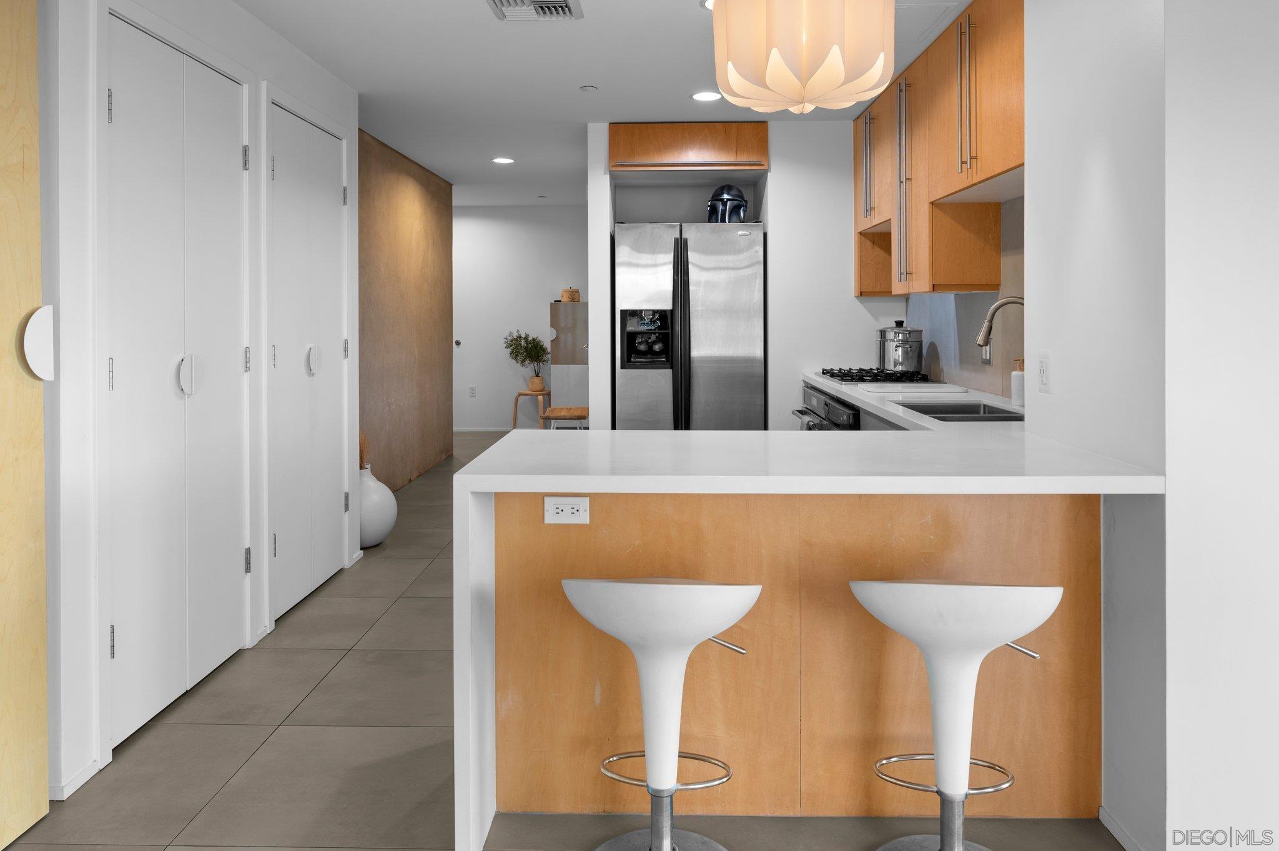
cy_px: 426
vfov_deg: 56.1
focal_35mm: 22
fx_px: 799
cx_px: 640
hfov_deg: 77.4
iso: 400
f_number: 8
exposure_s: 1/2.5
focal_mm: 22.5
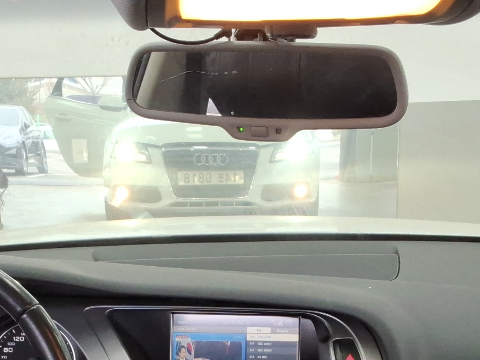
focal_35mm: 74
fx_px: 1026
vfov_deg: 19.3
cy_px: 365
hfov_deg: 26.3
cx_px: 215
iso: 63
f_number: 1.9
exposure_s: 1/120
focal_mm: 2.91
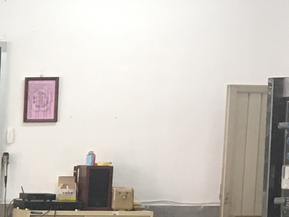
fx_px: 1428
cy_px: 304
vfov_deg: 8.5
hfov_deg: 10.2
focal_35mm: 171
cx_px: -388
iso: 40
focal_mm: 4.15
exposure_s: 1/30
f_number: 2.2
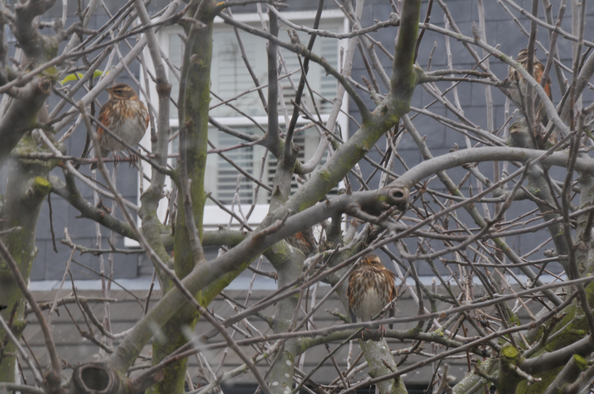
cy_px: 197
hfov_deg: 9.2
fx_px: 3708
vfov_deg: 6.1
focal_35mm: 225
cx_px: 297
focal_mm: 150
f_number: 29
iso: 200
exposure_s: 1/3
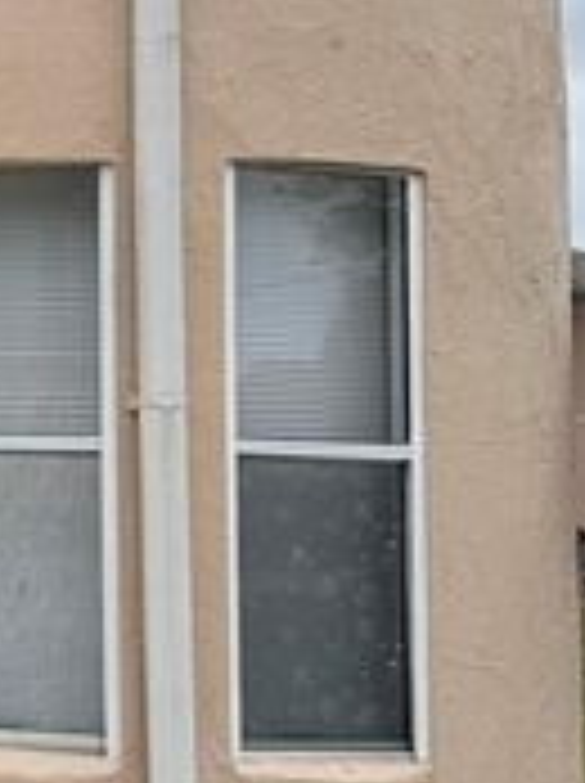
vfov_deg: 21.3
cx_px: -423
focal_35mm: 92
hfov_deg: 14.4
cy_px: 272
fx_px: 2078
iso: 100
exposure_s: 1/5714
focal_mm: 6.76
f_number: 1.78
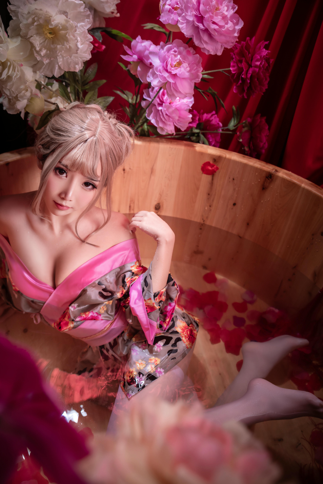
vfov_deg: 55.8
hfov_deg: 38.9
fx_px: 457
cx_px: 162
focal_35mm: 34
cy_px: 242
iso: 100
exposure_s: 1/200
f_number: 4
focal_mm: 34
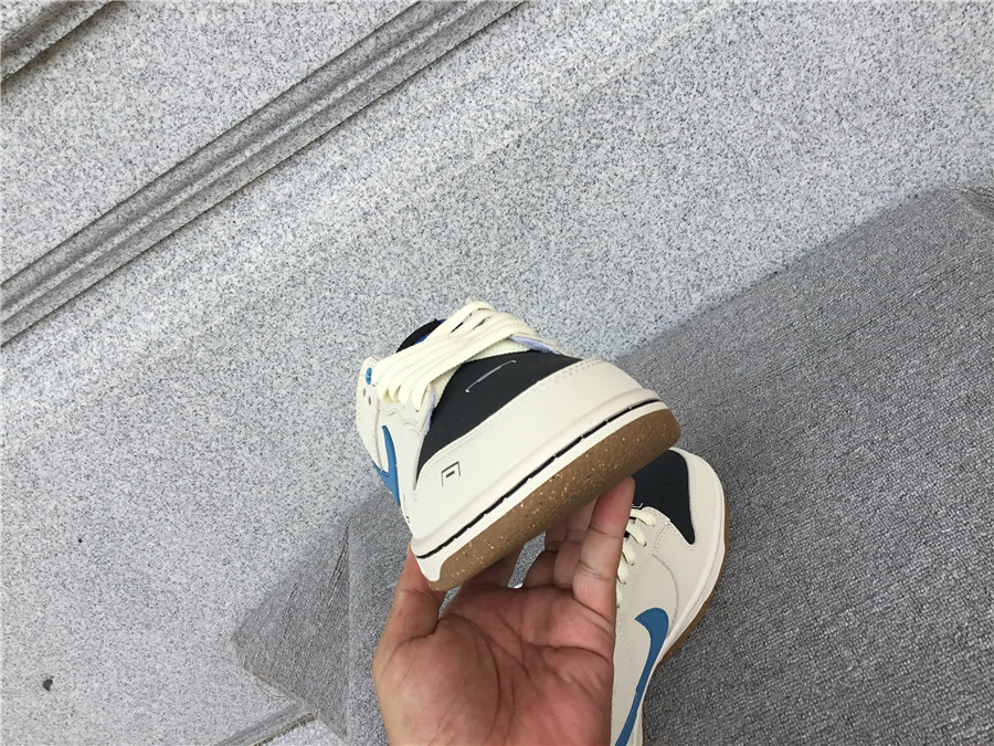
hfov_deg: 58.4
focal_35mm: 31
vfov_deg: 45.4
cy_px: 373
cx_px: 497
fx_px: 890
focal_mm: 3.3
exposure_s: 1/401
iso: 25
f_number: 2.4
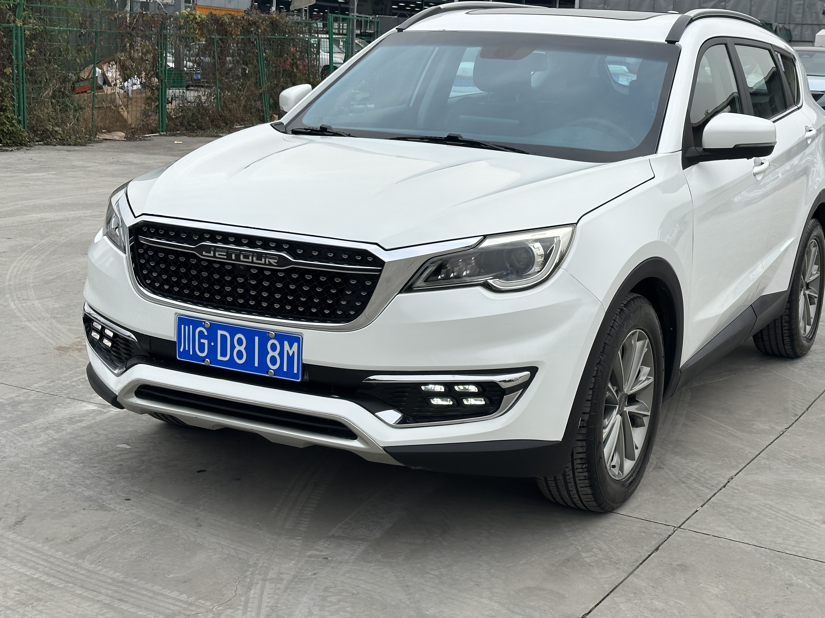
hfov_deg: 34.3
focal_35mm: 56
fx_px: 1335
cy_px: 275
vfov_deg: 26.1
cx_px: 471
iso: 64
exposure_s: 1/1751
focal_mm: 6.86
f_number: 1.78
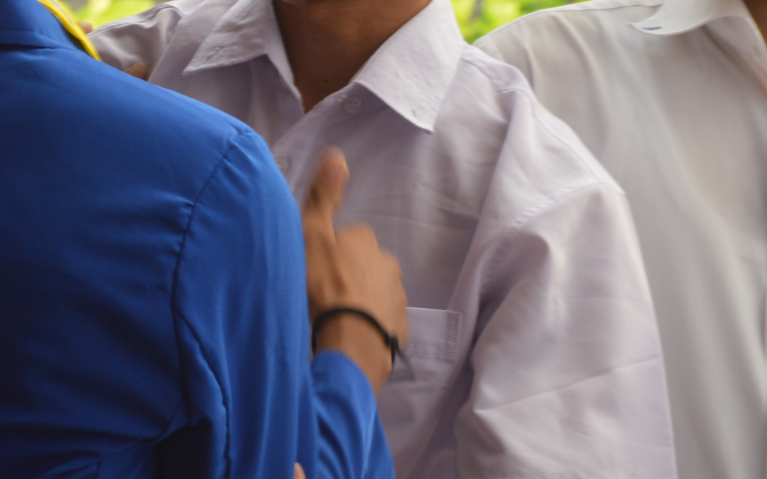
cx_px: 28
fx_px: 4437
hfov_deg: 9.8
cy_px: -96
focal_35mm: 212
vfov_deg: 6.1
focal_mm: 55
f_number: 5.6
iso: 280
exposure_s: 1/125
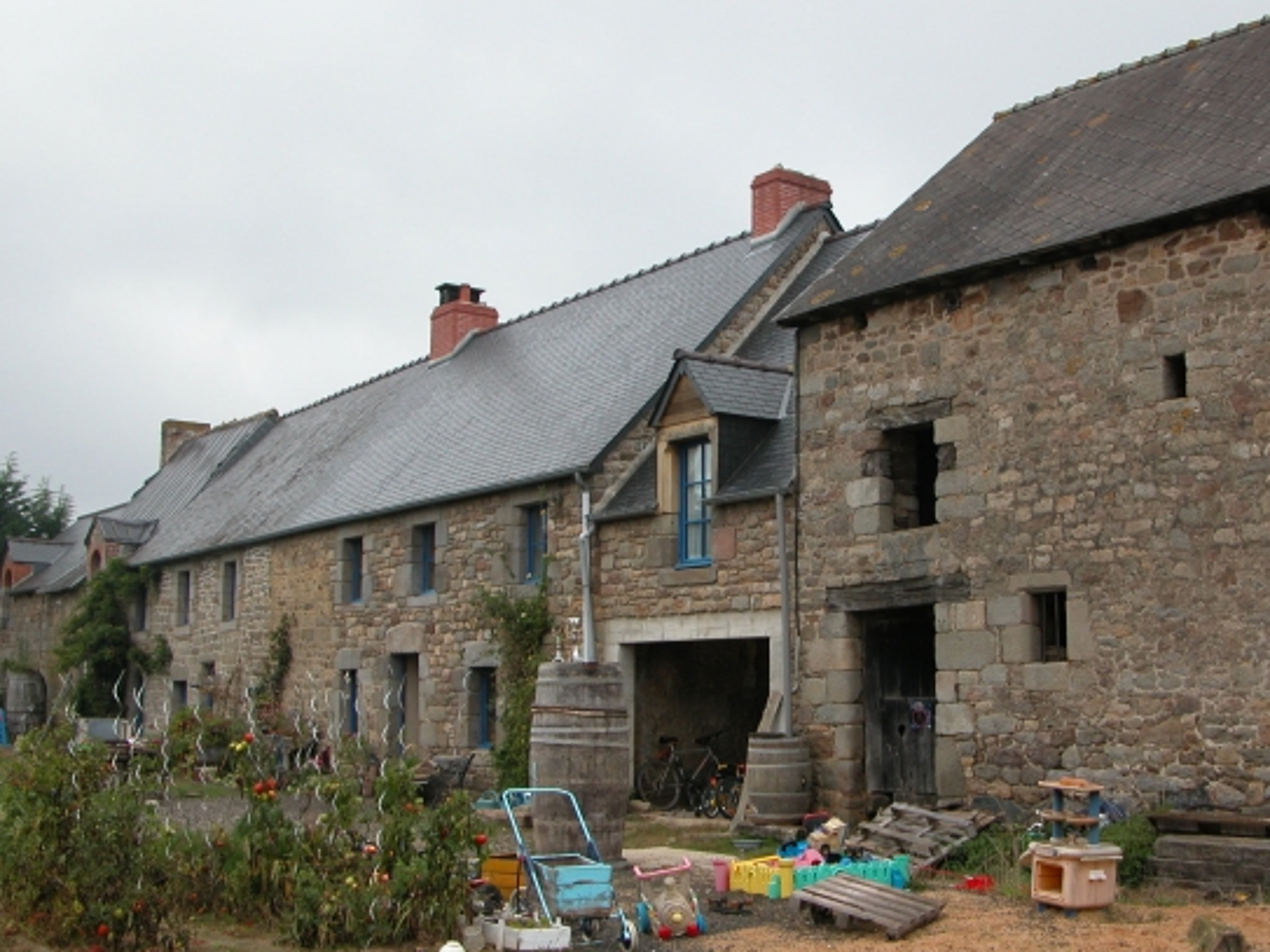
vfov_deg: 32.9
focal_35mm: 44
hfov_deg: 42.8
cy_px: 491
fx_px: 1614
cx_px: 741
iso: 100
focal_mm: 8.9
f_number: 3.2
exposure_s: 1/86.5
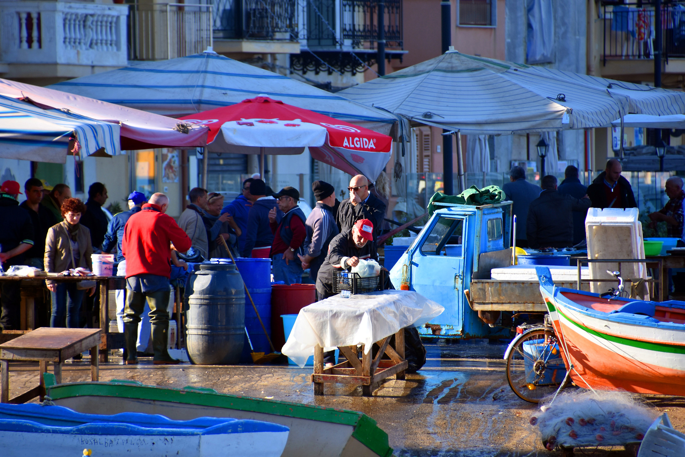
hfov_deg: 4.6
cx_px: 342
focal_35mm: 450
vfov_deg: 3.1
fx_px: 8562
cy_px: 228
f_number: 6.3
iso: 200
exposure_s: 1/320
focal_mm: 300
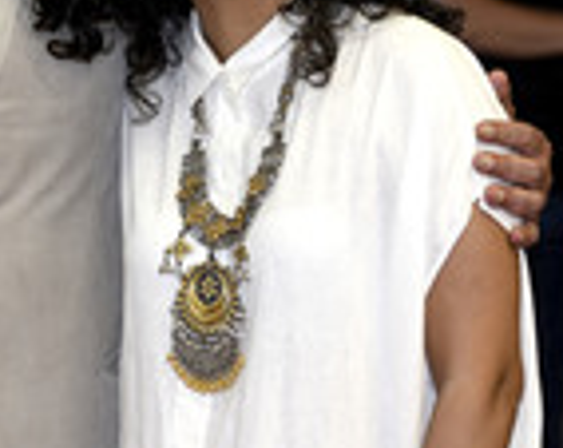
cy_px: 56
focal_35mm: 209
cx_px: -252
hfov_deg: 9.1
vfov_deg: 7.4
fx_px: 3475
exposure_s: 1/320
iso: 800
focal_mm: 70
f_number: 3.5
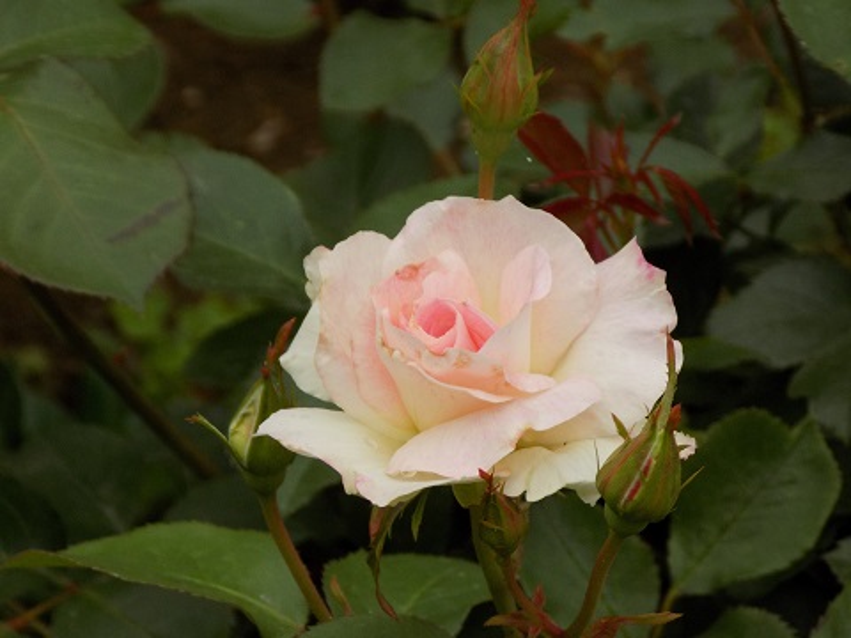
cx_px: 426
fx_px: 6367
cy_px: 319
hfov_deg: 7.6
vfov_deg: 5.7
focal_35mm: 259
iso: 125
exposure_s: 1/30
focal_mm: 46
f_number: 5.7
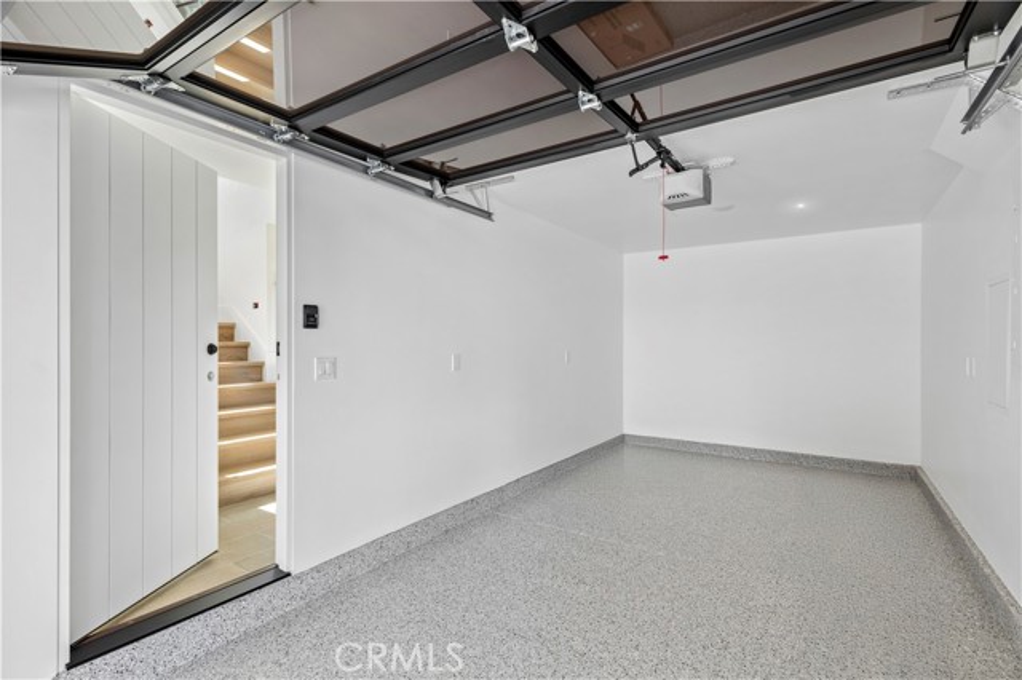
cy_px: 340
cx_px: 511
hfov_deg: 96.8
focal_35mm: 16
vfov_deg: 73.7
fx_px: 454
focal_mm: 16
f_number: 9
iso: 100
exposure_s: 1/8
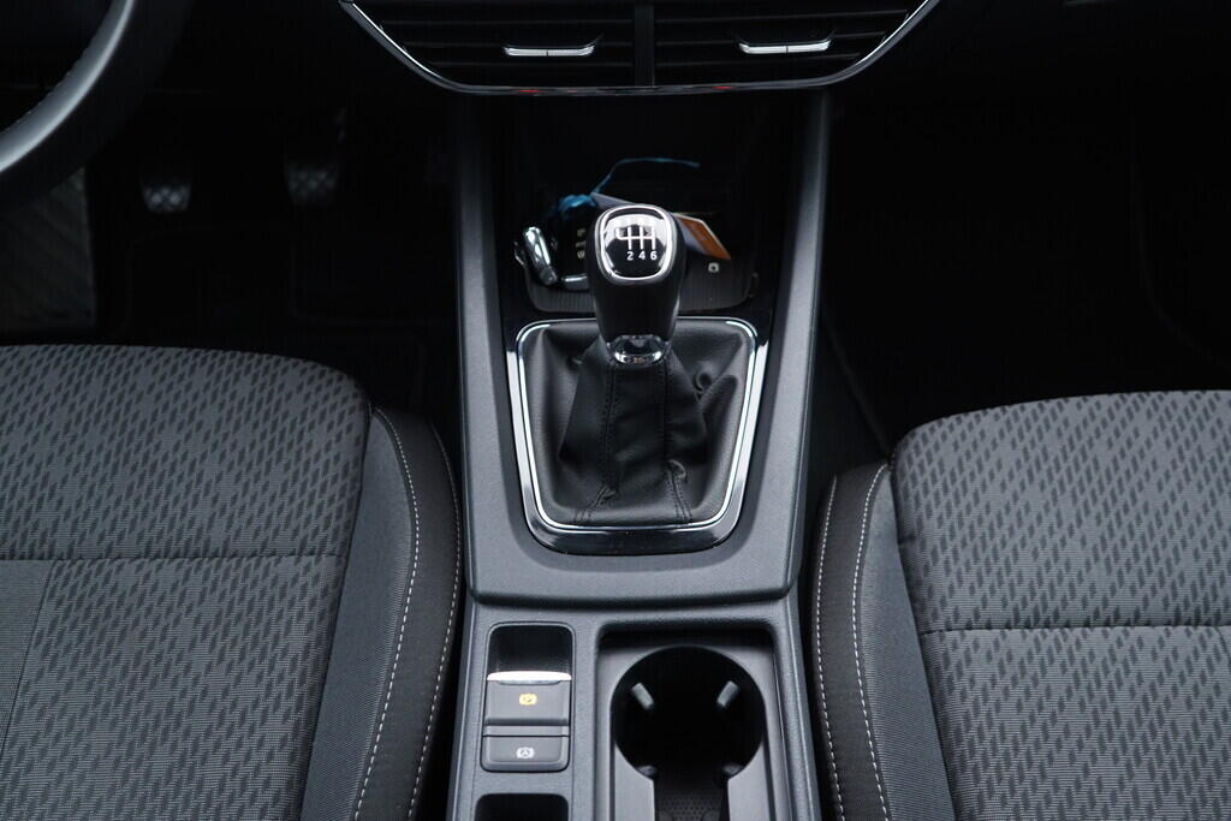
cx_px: 616
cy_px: 410
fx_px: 1231
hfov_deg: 53.1
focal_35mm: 36
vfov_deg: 36.9
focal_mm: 24
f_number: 2.8
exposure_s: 1/40
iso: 400
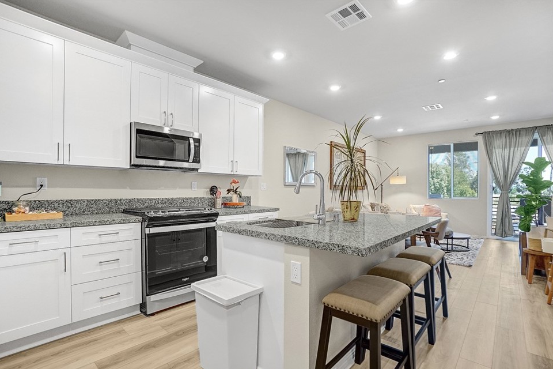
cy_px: 196
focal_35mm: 16
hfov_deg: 96.7
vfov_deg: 73.7
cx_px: 283
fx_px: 246
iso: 800
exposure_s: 1/100
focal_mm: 10
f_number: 5.6
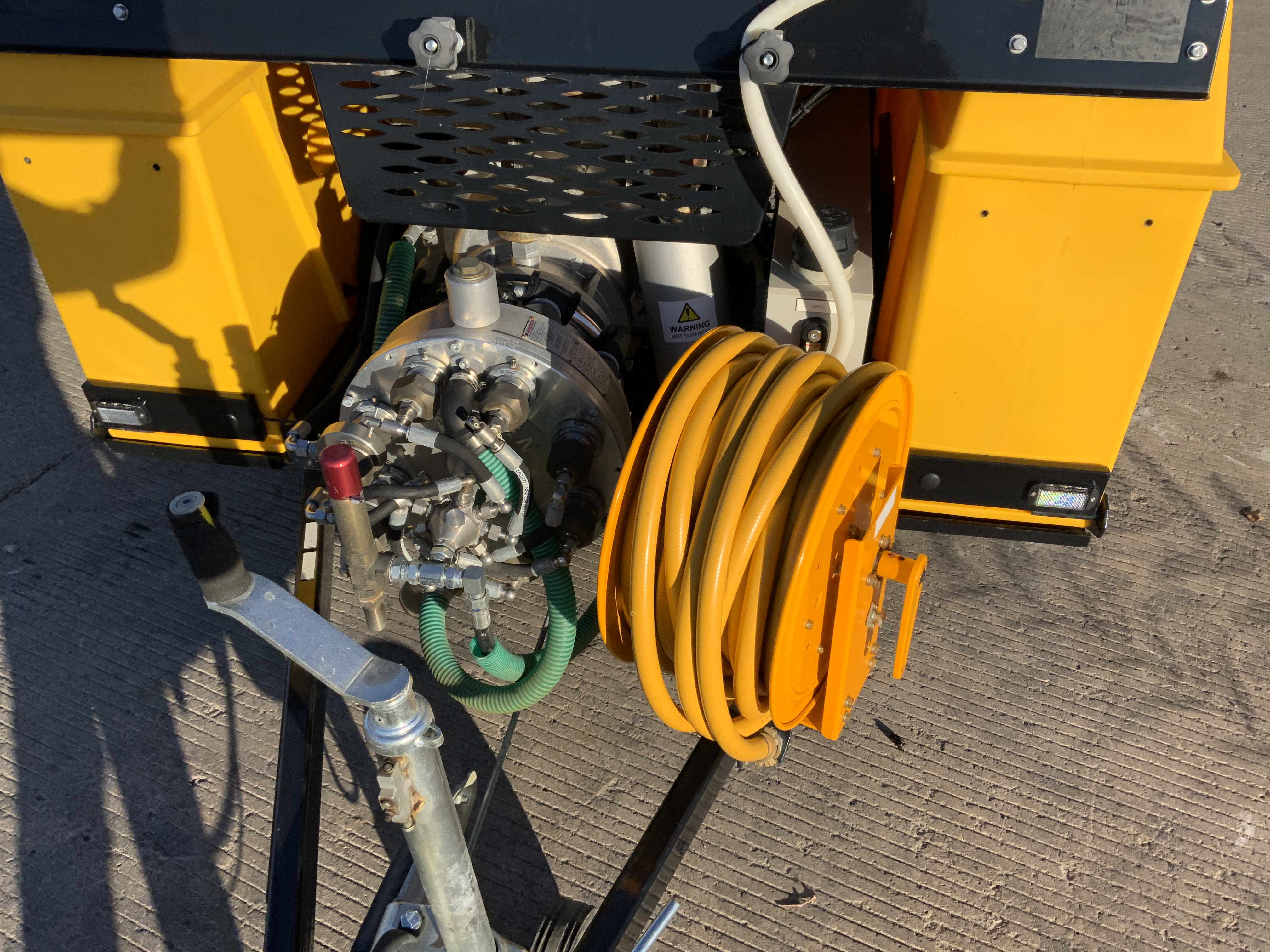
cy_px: 476
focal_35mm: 29
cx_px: 635
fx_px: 1064
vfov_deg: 48.2
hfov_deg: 61.7
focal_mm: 3
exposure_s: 1/1626
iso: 16
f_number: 1.8
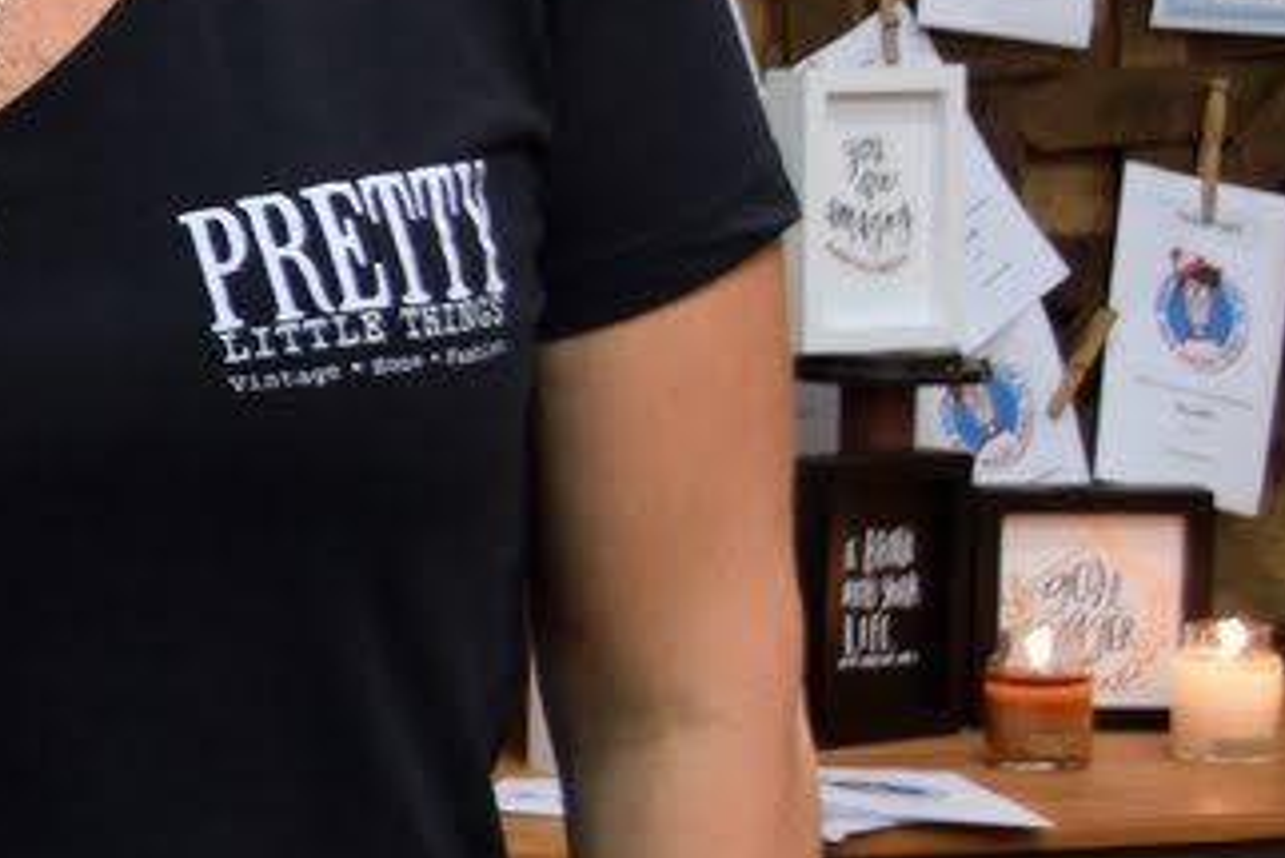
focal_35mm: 149
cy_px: 345
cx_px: -1365
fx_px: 5321
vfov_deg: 9.2
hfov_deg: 12.1
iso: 640
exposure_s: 1/30
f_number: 3.5
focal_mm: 20
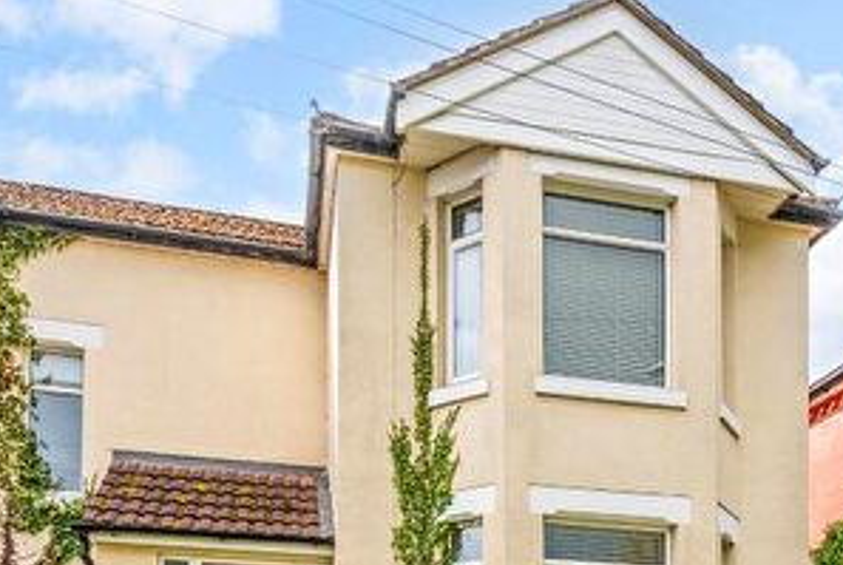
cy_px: 503
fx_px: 774
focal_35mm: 33
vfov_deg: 37.6
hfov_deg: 57.0
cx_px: 471
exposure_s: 1/1250
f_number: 7.1
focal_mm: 14
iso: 640
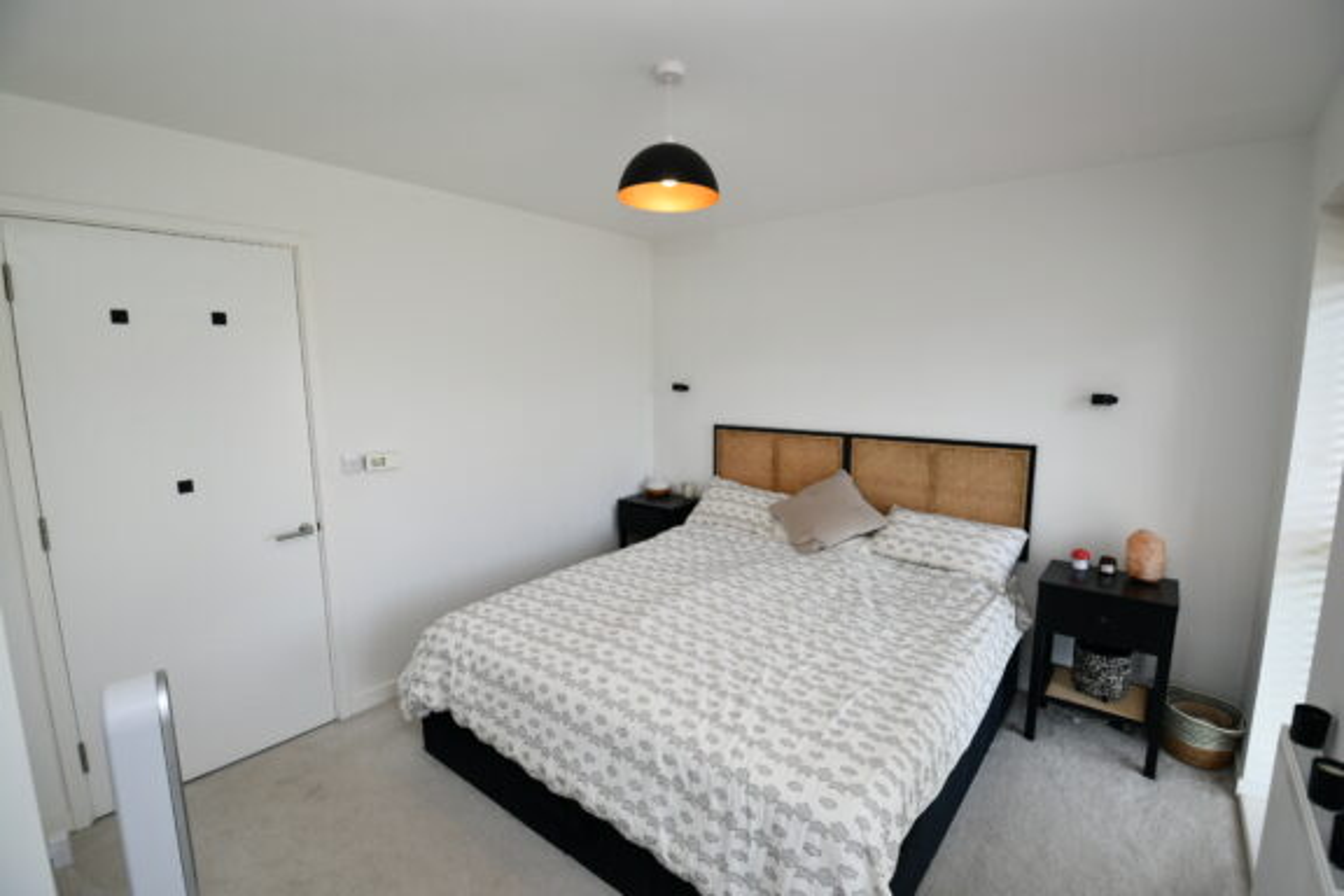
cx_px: 672
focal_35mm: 15
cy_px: 448
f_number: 3.5
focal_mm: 10.5
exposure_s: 1/50
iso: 100
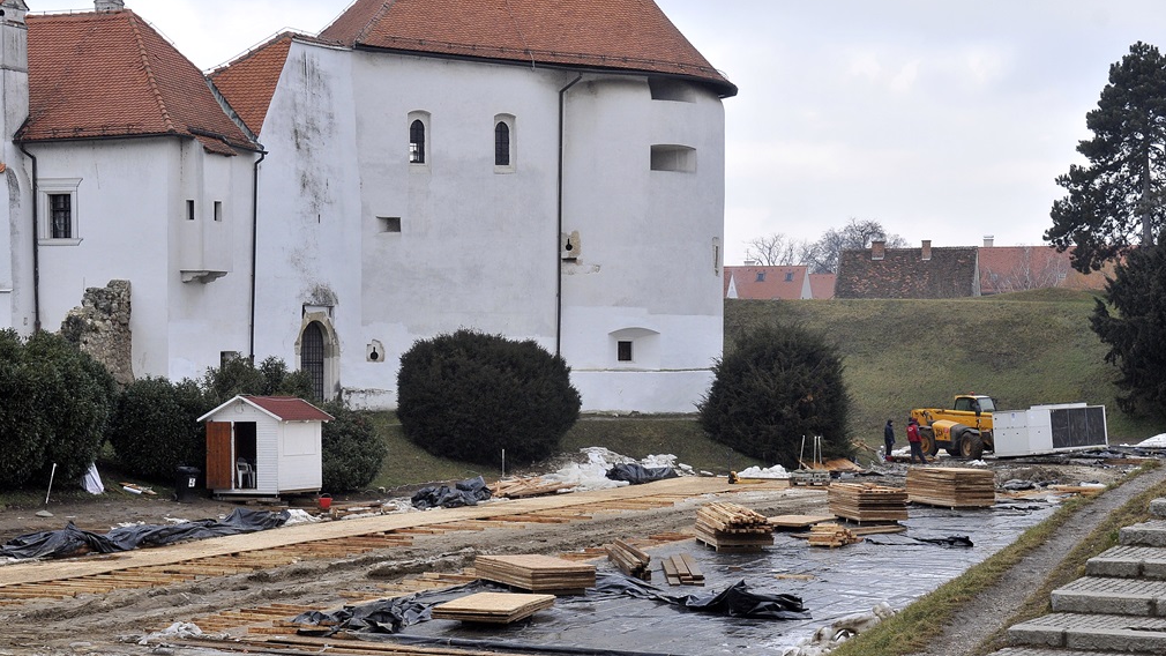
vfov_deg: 17.2
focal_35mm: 70
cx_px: 586
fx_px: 2164
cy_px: 385
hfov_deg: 30.2
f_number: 7.1
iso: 640
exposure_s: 1/400
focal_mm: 44
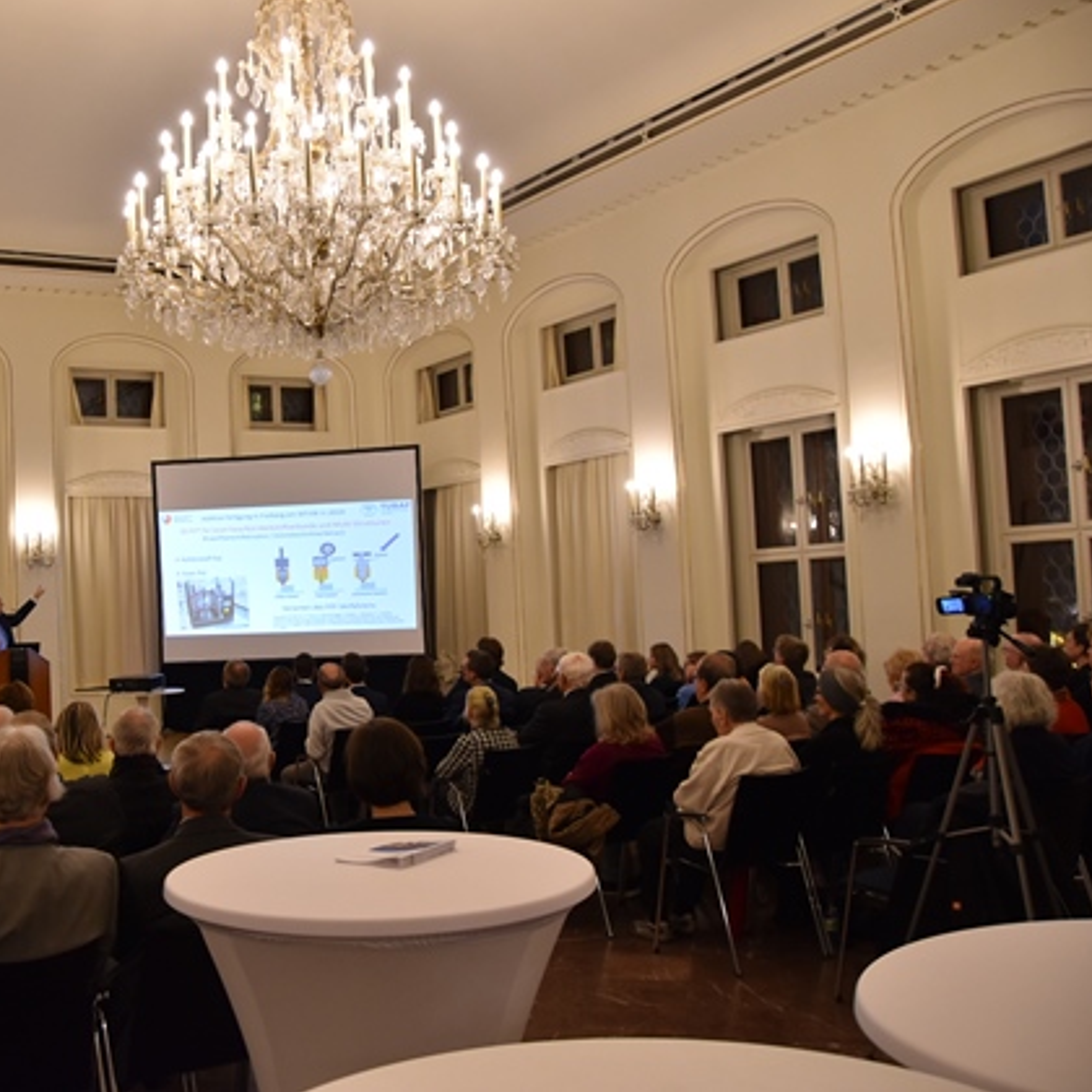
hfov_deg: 45.5
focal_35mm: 35
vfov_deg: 47.2
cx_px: 270
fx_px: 1249
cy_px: 540
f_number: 4
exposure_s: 1/60
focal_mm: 18
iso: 720
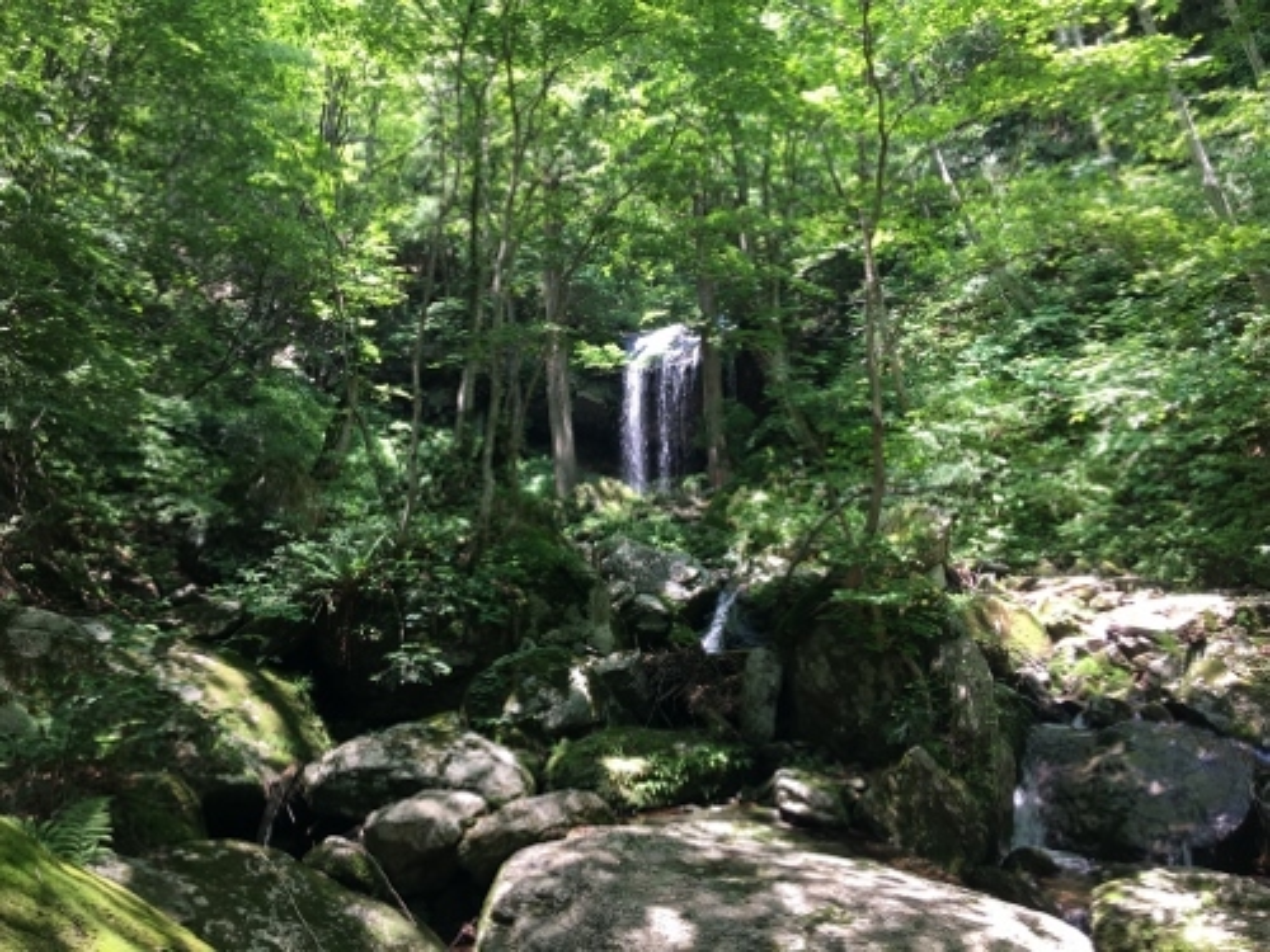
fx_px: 1064
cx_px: 635
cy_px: 476
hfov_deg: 61.7
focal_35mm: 29
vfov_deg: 48.2
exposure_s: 1/60
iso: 25
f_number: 2.2
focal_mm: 4.15
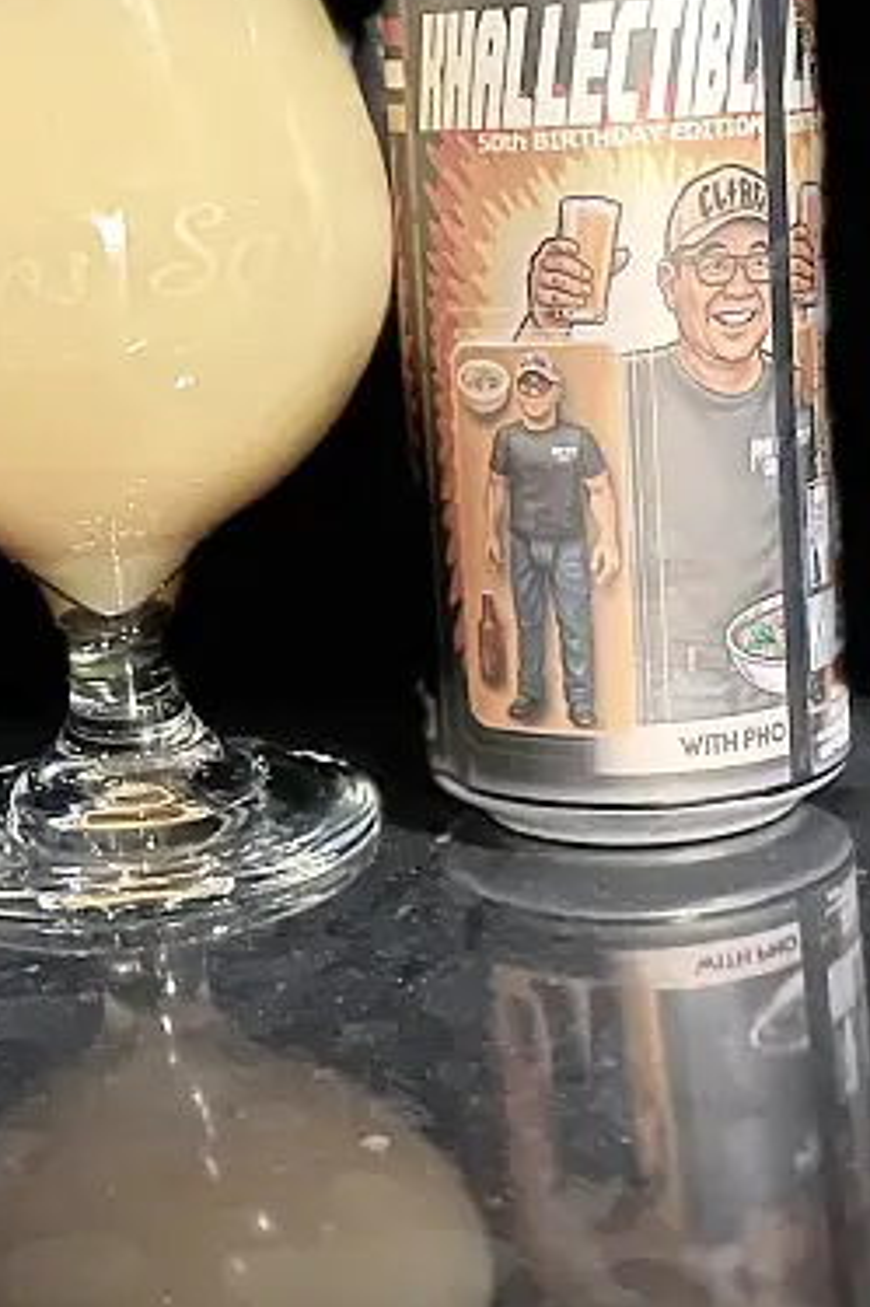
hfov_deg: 18.4
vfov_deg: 27.2
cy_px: 475
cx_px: 314
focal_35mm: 74
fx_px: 2685
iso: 1000
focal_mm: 4.2
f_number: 1.6
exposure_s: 1/17
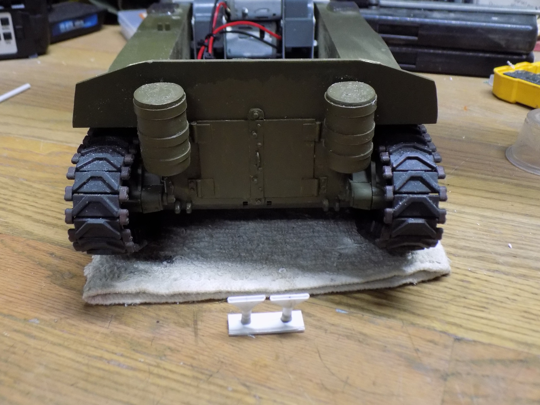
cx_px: 270
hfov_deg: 45.8
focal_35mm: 41
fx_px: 640
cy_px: 202
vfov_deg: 35.1
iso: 400
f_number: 3.6
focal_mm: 7.3
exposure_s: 1/25
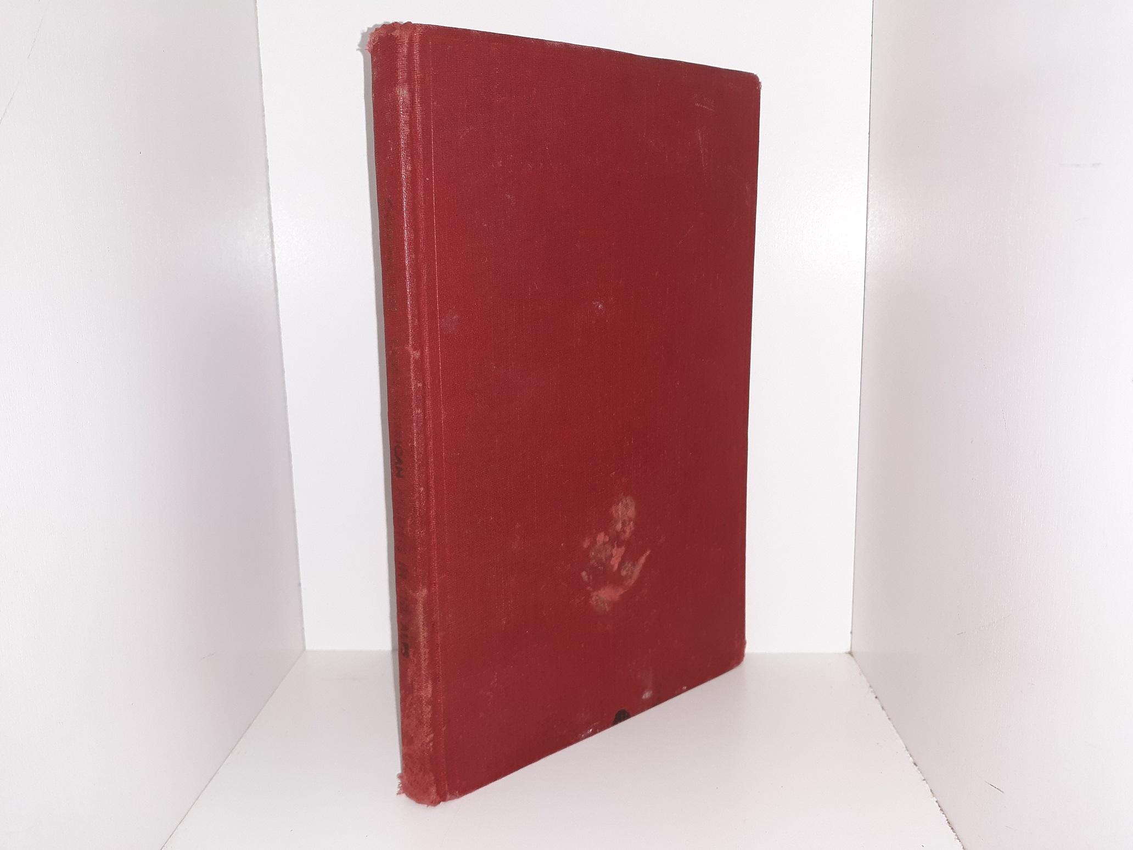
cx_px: 566
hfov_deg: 63.4
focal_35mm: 28
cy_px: 425
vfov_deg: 49.7
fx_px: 916
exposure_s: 1/100
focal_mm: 3.7
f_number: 1.7
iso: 50
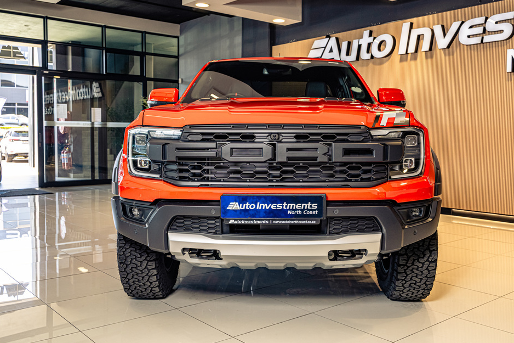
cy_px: 160
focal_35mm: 36
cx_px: 275
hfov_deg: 53.1
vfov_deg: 36.8
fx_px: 514
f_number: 5
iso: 640
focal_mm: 33
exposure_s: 1/125
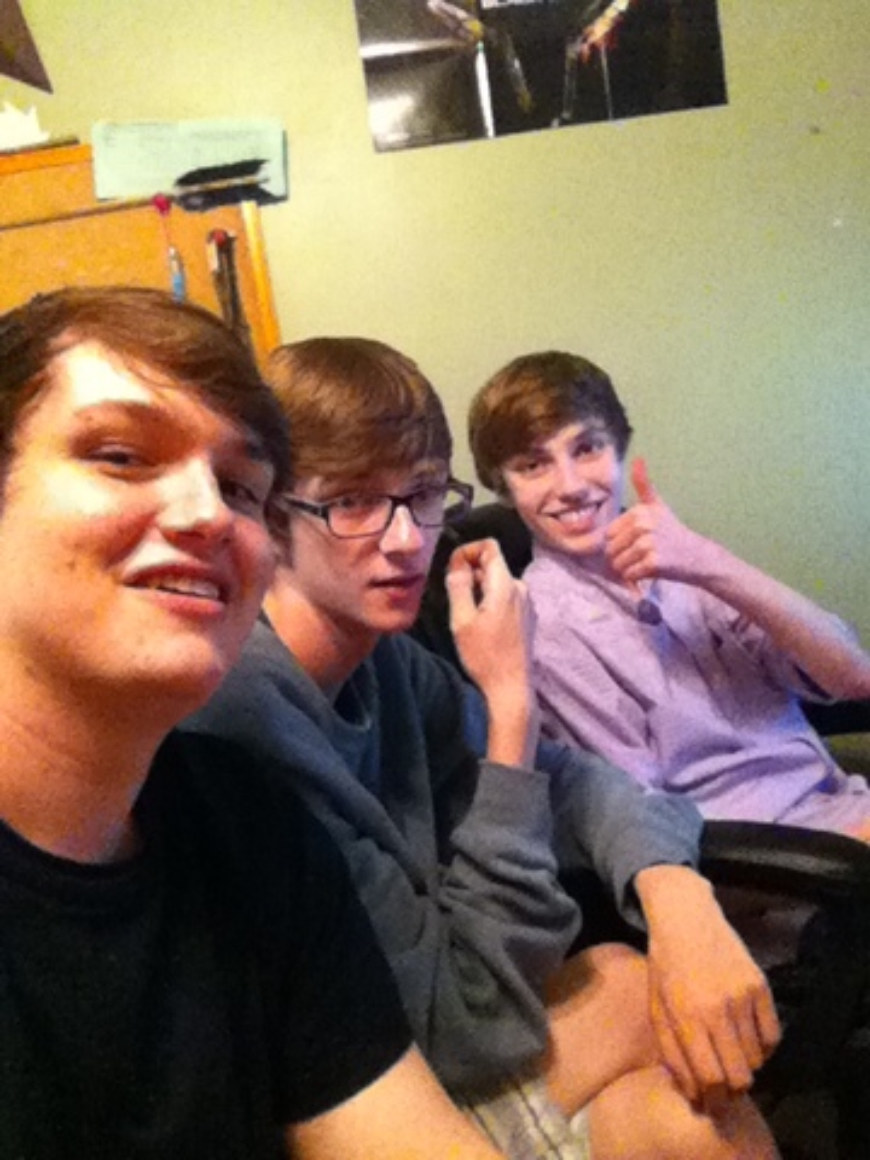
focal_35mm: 35
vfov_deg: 52.6
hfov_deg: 40.7
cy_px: 580
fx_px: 1173
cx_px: 435
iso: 1250
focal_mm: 3.85
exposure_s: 1/30
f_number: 2.4
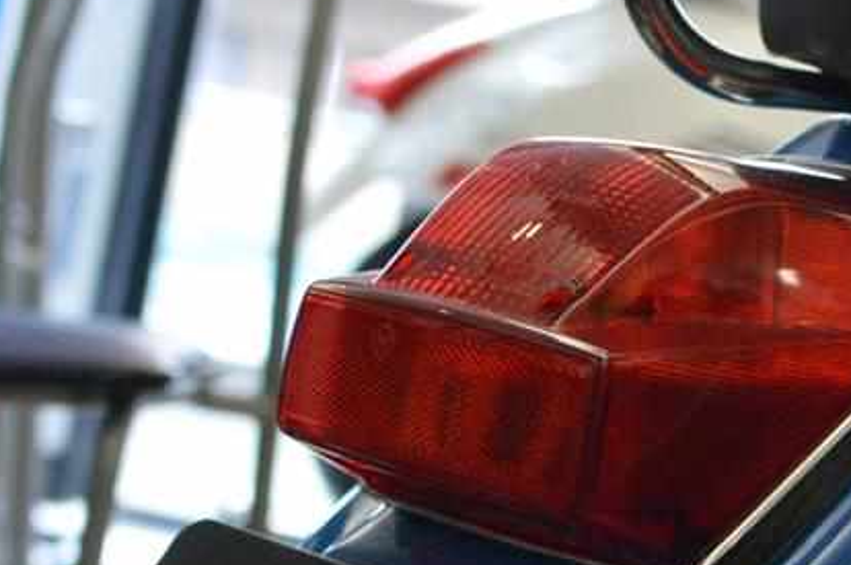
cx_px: 1365
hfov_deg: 10.3
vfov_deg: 7.0
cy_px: 929
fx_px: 4505
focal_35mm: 191
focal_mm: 35
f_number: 3.5
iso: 1600
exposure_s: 1/125
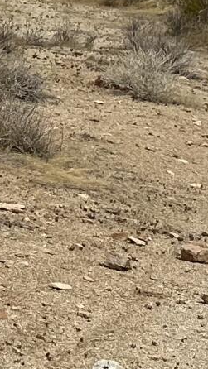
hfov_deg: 6.4
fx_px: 1725
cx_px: -354
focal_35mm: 176
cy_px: -132
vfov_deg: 11.8
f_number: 1.78
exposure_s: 1/13699
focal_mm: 6.86
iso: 80
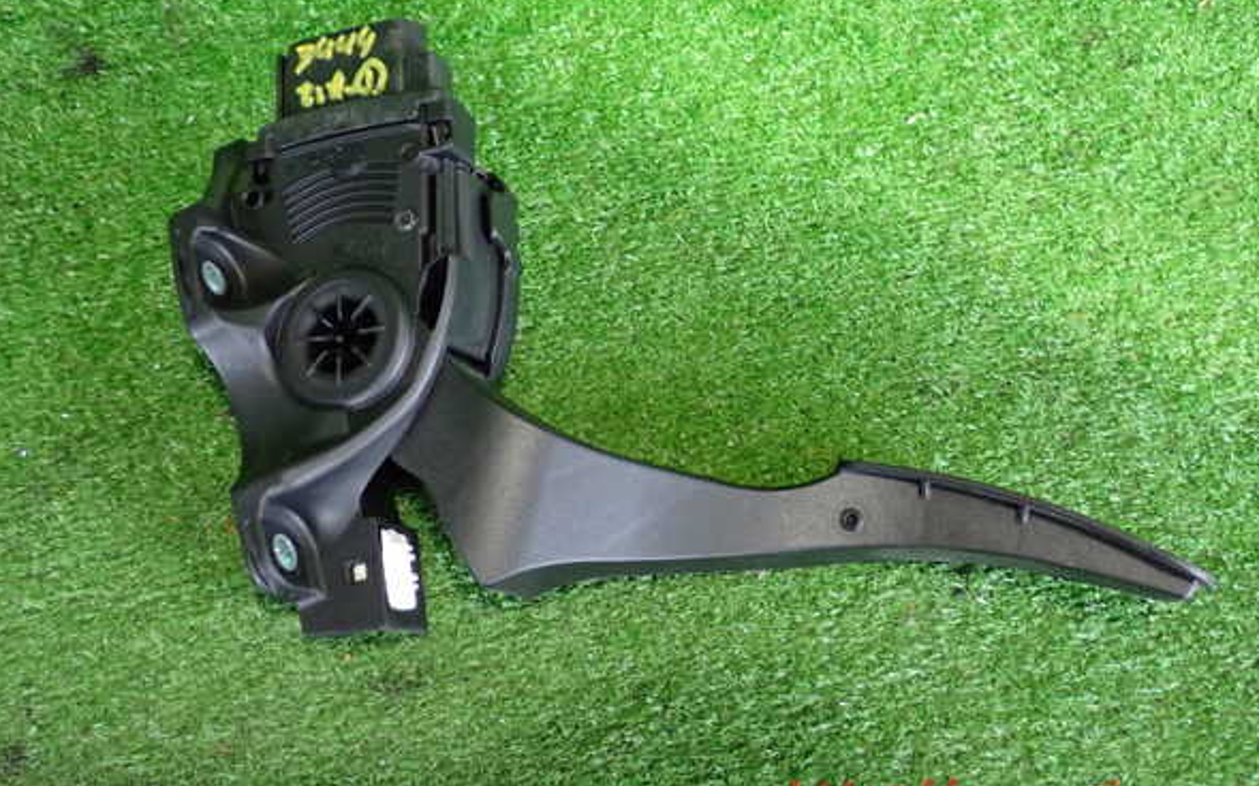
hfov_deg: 48.2
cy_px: 348
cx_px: 633
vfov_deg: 31.2
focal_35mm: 41
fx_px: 1407
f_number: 2.7
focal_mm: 6.83
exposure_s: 1/30
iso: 1000
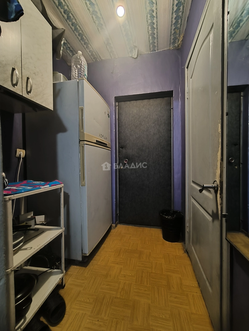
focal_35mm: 15
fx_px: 144
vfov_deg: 98.2
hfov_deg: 81.7
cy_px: 166
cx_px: 124
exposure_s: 1/14.3
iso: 640
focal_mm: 1.91
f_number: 2.2
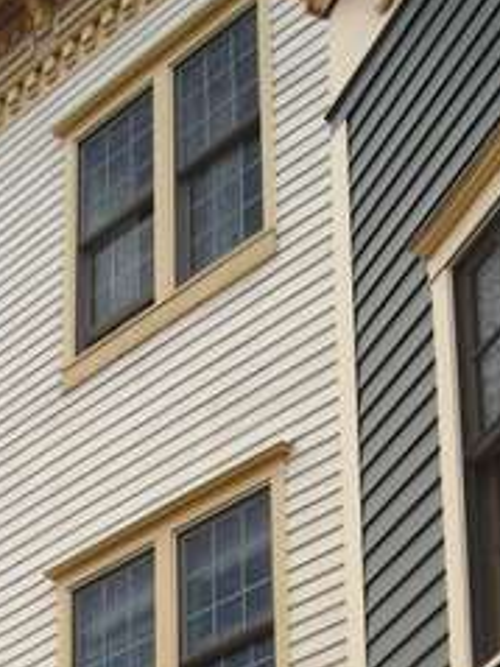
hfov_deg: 12.7
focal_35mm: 117
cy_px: 924
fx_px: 2255
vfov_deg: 15.8
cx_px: 265
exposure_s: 1/402
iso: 64
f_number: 2.8
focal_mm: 5.7
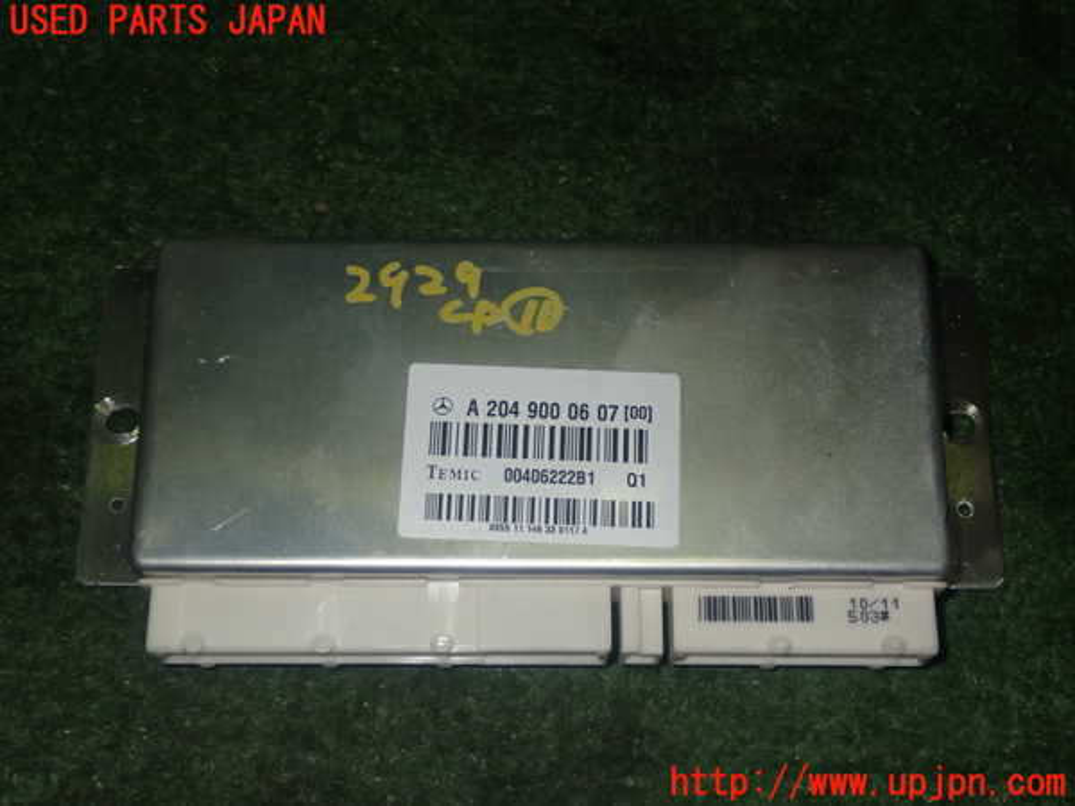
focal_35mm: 50
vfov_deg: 29.1
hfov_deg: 38.2
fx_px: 1553
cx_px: 538
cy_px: 403
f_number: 9
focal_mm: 9.01
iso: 400
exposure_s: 1/50
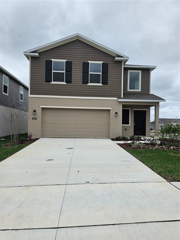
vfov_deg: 73.9
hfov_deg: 58.9
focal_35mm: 23
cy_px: 120
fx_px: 159
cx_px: 90
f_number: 1.7
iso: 16
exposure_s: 1/2000
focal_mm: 6.3
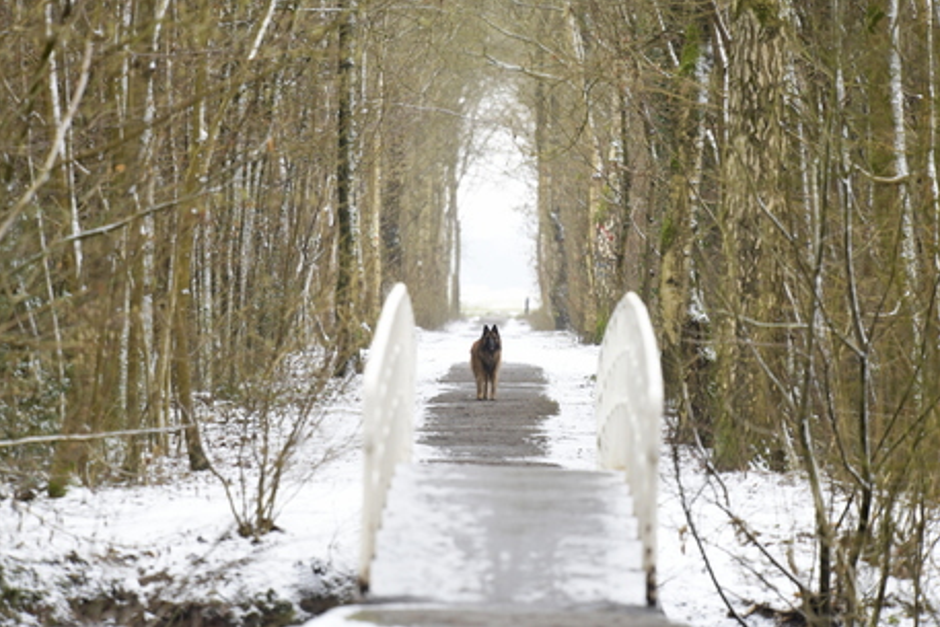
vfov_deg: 4.6
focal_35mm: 302
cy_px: 314
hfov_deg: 6.8
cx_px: 469
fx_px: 7888
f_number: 5
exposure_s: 1/50
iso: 280
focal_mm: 300
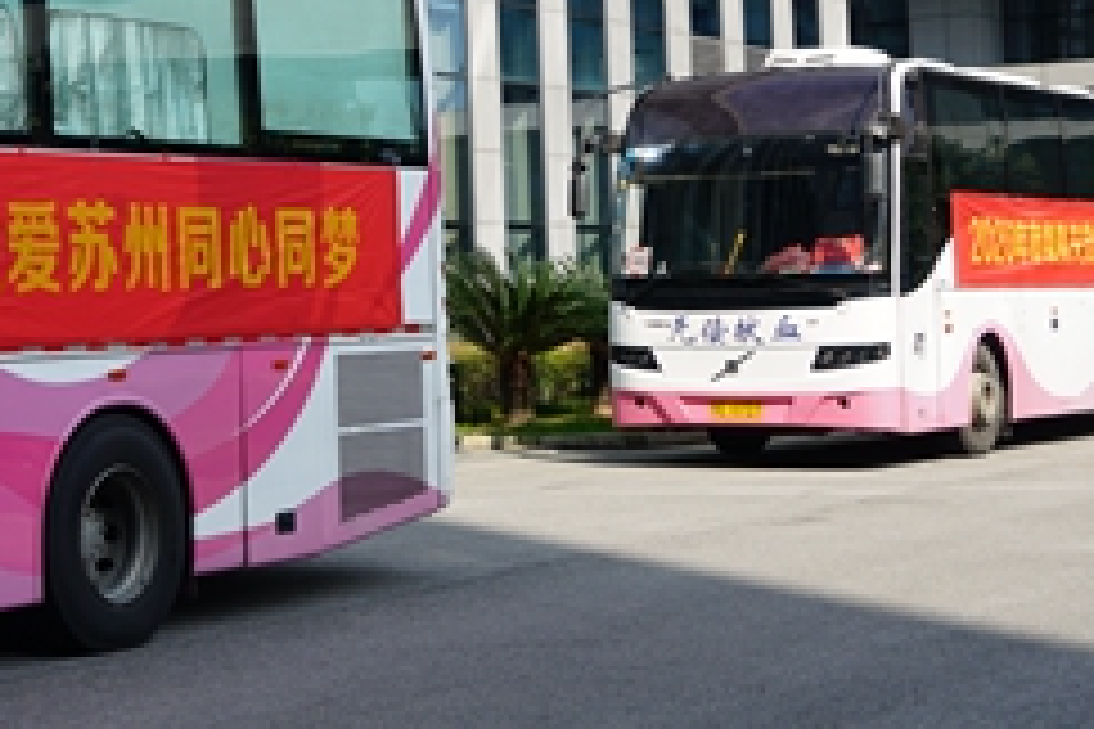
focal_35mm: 84
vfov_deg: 16.2
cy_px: 180
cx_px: 86
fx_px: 2552
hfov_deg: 23.5
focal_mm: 34
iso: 100
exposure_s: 1/400
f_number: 5
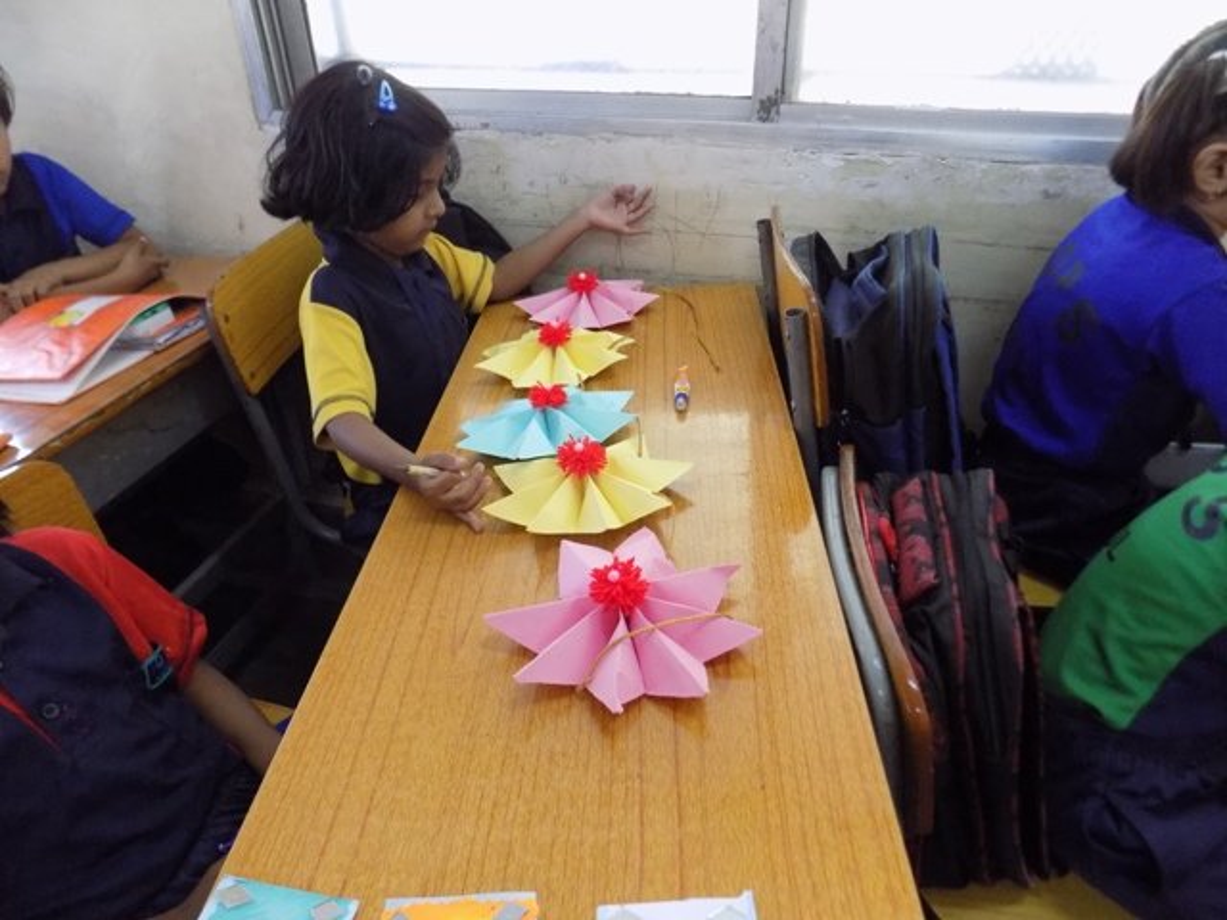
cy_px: 460
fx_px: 815
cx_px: 614
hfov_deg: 73.9
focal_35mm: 23
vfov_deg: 58.9
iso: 400
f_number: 3.1
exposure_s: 1/25
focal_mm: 4
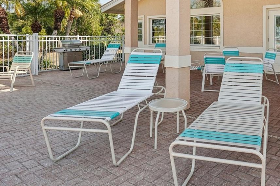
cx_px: 215
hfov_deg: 58.3
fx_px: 233
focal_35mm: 30
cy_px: 46
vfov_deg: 42.2
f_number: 8
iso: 400
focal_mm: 16
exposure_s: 1/500
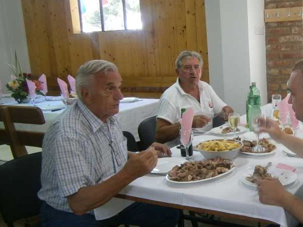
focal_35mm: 44
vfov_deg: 32.8
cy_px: 132
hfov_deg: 41.2
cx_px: 241
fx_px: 385
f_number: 2.8
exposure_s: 1/30
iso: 100
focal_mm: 4.7
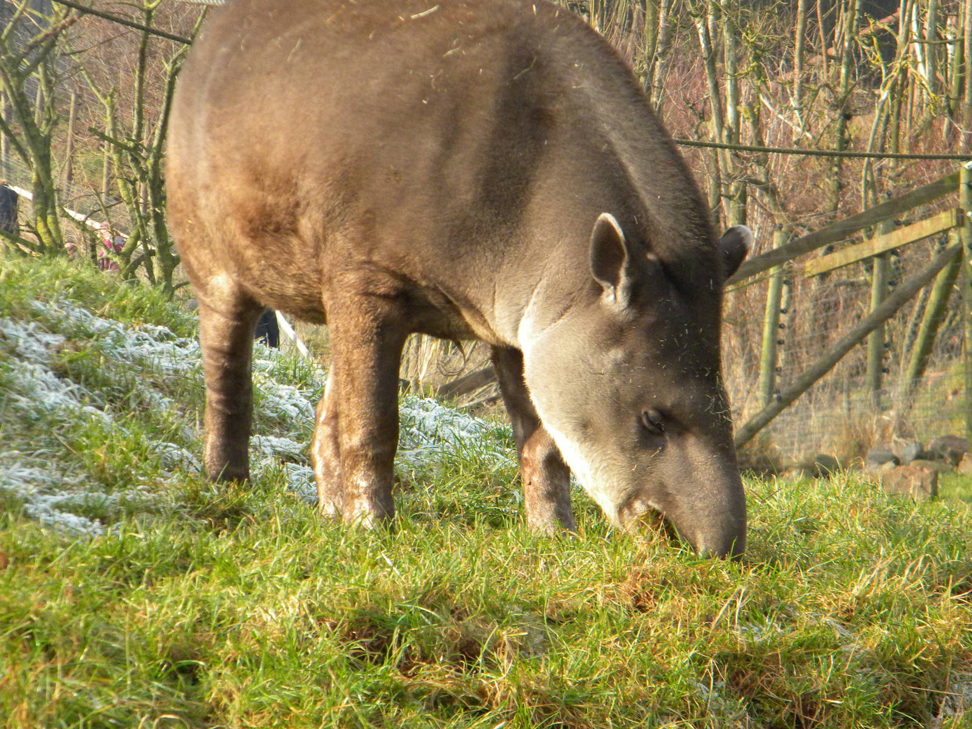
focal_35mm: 183
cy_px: 364
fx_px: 5139
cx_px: 486
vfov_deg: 8.1
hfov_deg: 10.8
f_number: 5.2
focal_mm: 33.1
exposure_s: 1/500
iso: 356
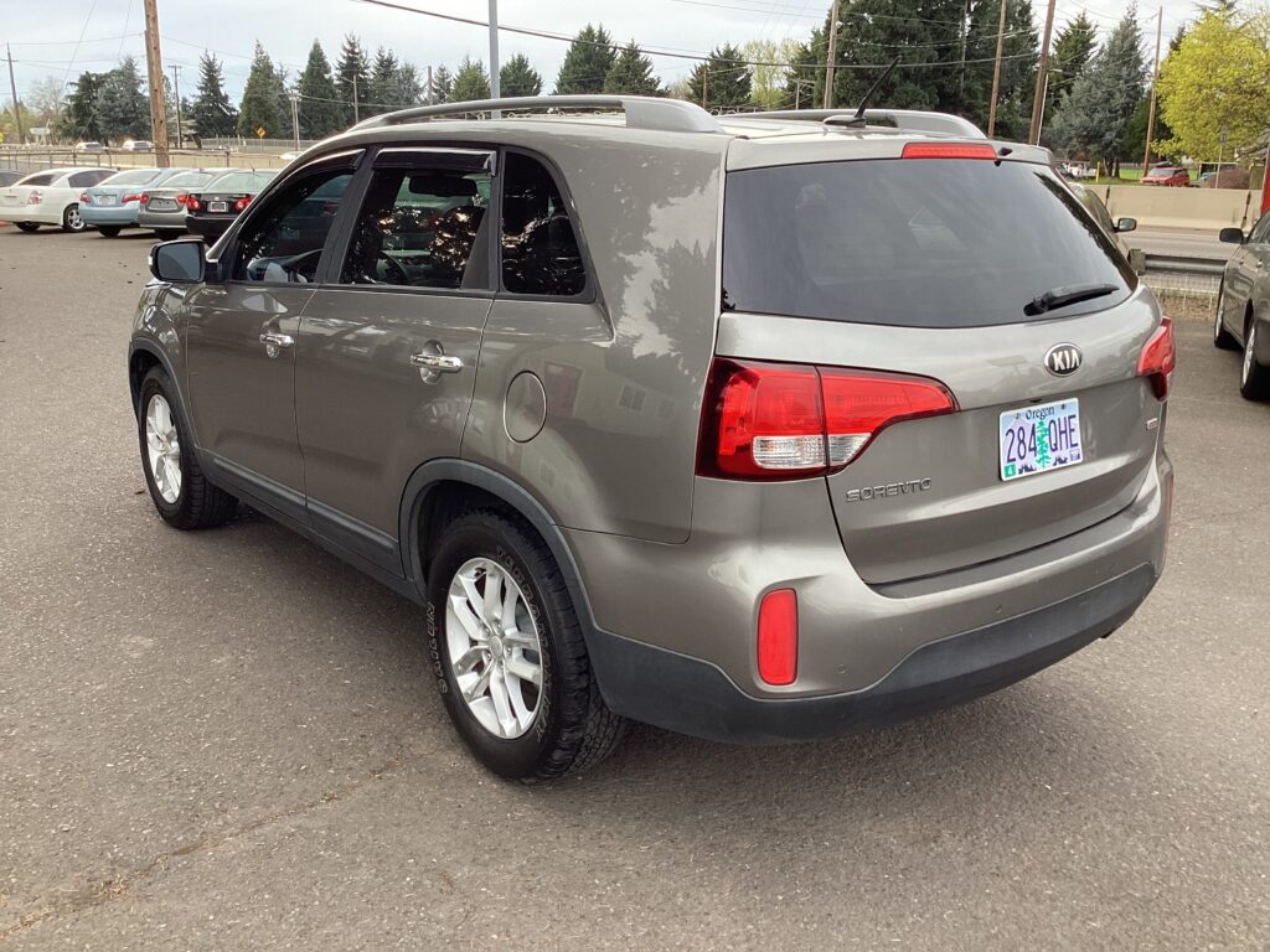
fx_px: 1137
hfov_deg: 58.4
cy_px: 476
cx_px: 635
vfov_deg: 45.4
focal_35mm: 31
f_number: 2.4
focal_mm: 3.3
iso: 50
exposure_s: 1/120
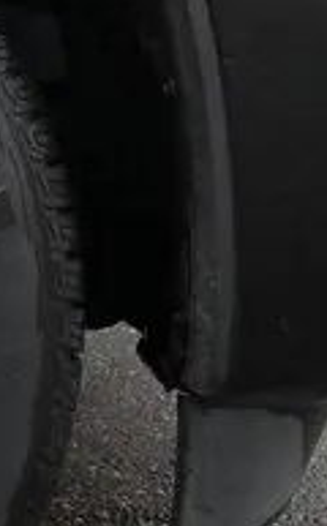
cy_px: 274
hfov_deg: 8.0
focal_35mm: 148
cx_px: -540
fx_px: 2118
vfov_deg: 14.2
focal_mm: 21
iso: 1250
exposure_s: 1/50
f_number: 10
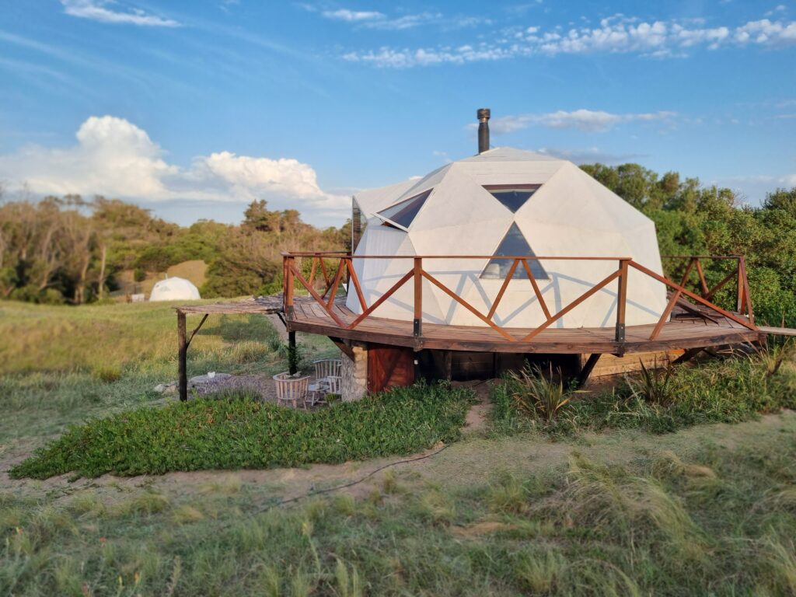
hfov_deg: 67.3
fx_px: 598
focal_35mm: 26
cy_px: 298
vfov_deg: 53.1
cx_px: 398
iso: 50
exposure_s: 1/1332
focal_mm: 5.4
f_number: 1.8
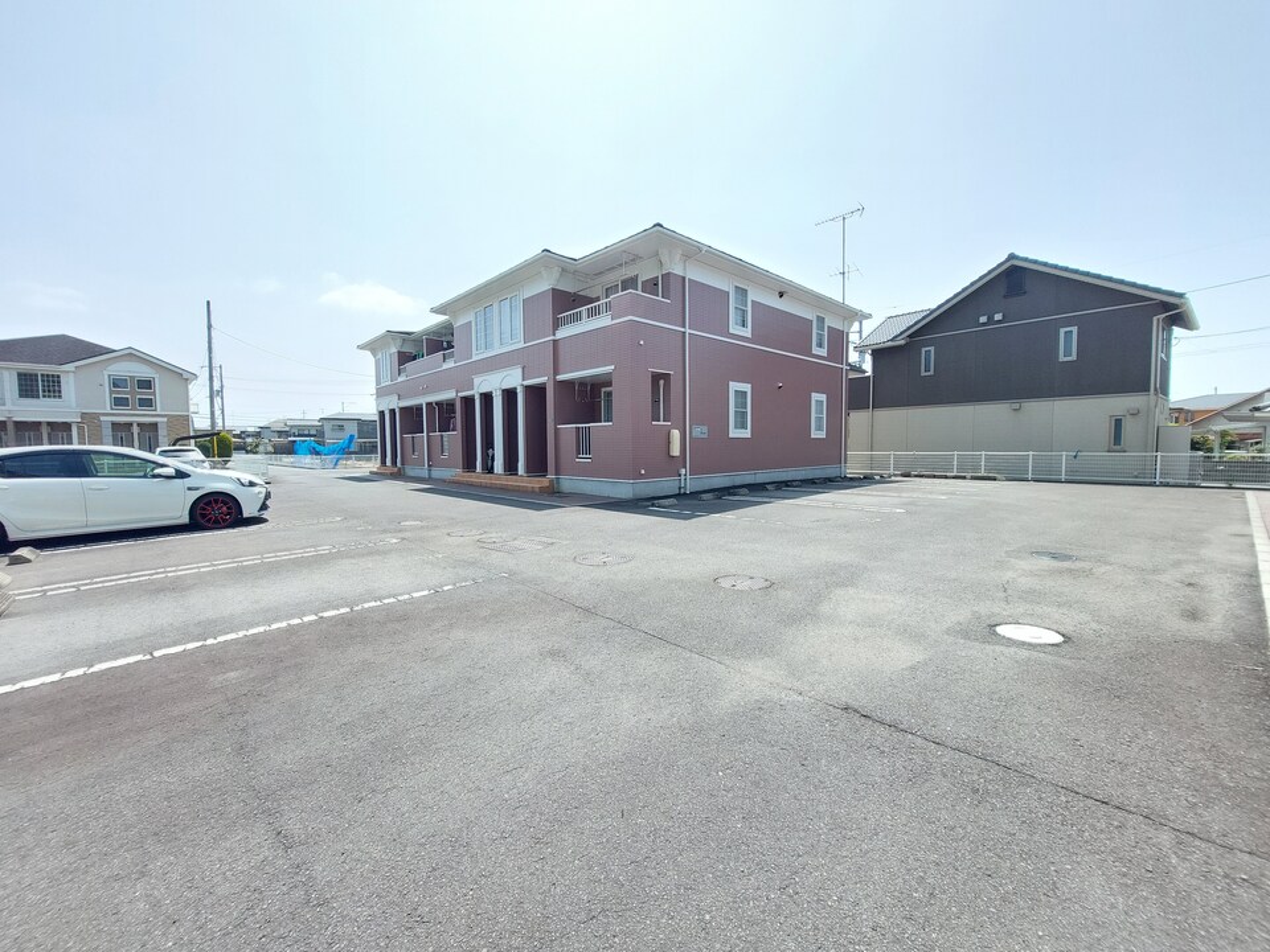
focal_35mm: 13
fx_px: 477
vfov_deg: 89.9
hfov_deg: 106.2
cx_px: 635
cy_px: 476
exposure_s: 1/645
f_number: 2.2
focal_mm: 1.74
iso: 50
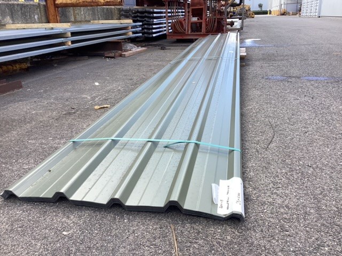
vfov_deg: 45.4
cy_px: 128
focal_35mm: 31
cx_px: 171
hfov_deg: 58.4
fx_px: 306
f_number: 2.4
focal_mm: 3.3
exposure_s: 1/221
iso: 25
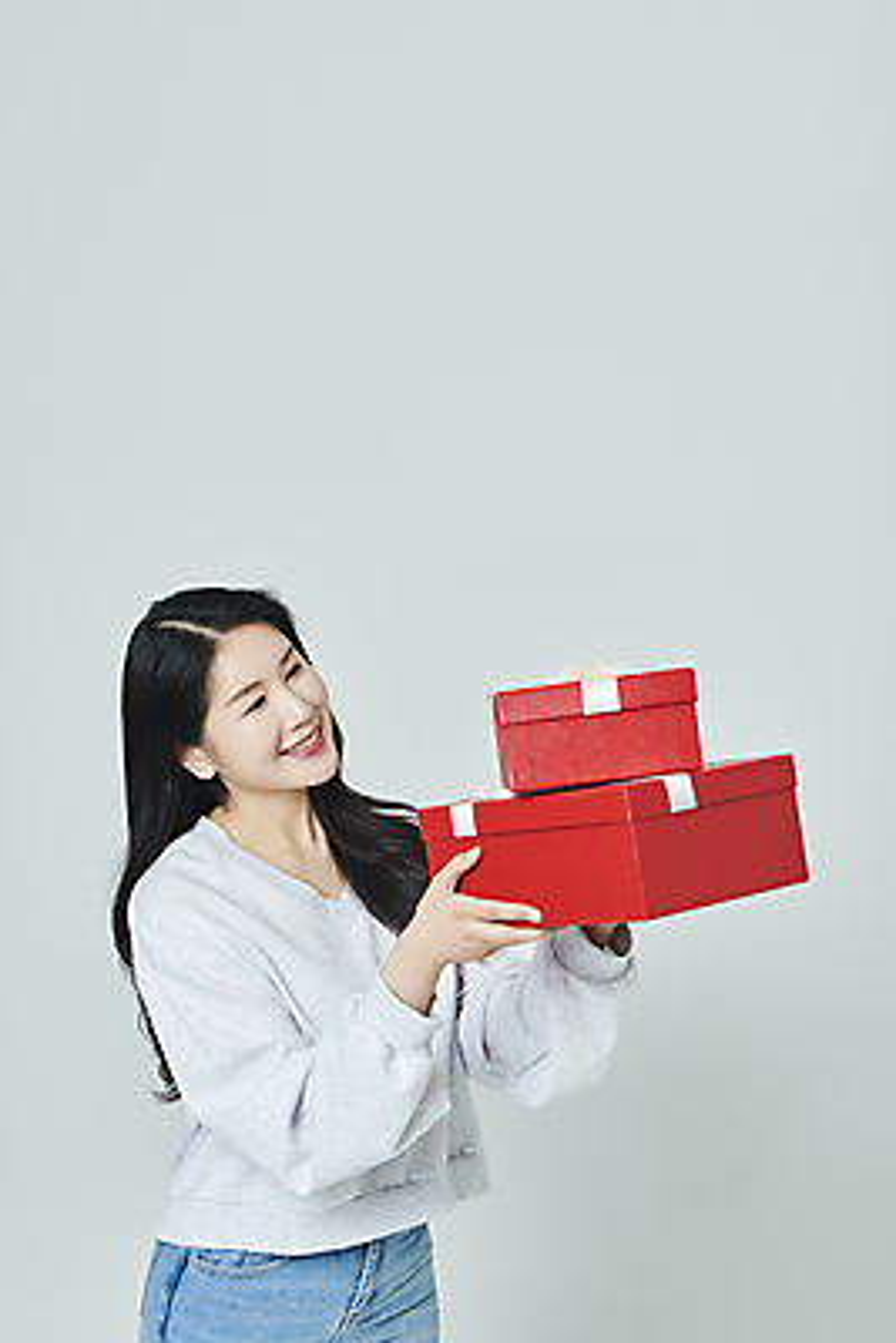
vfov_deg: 32.4
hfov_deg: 21.9
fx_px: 2312
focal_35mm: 62
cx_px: 448
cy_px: 672
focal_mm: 62
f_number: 11
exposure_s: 1/125
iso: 100
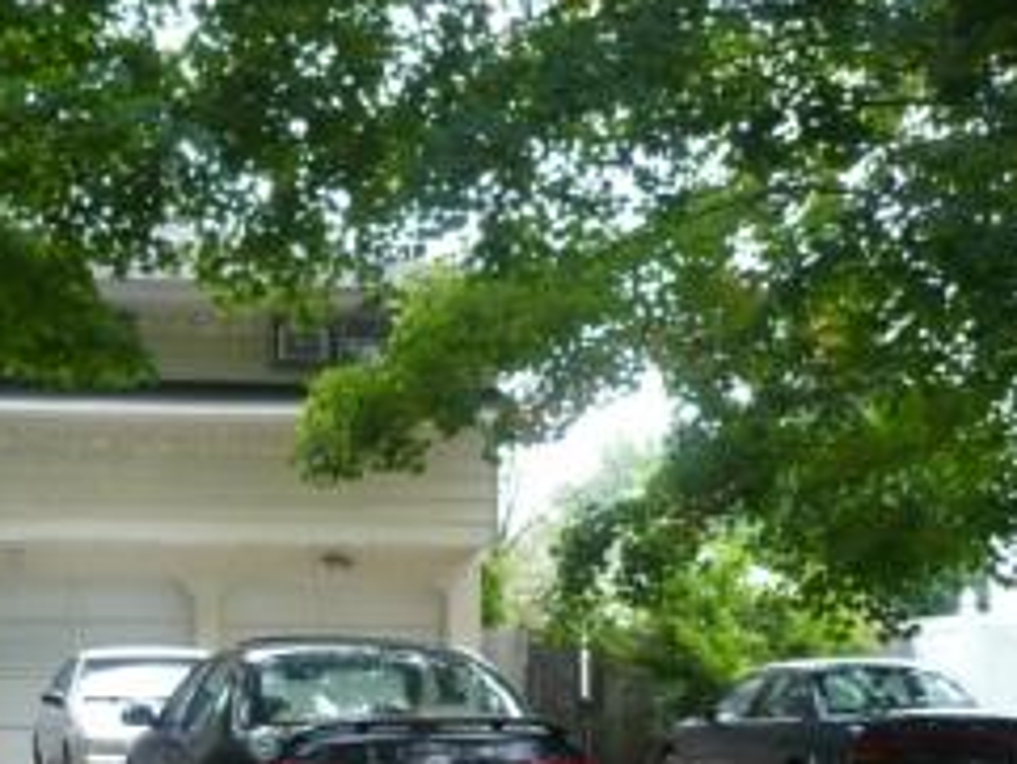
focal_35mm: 65
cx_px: 160
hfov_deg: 28.9
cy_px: 696
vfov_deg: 22.0
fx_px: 1911
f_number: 2.8
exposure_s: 1/125
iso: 200
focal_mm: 5.8
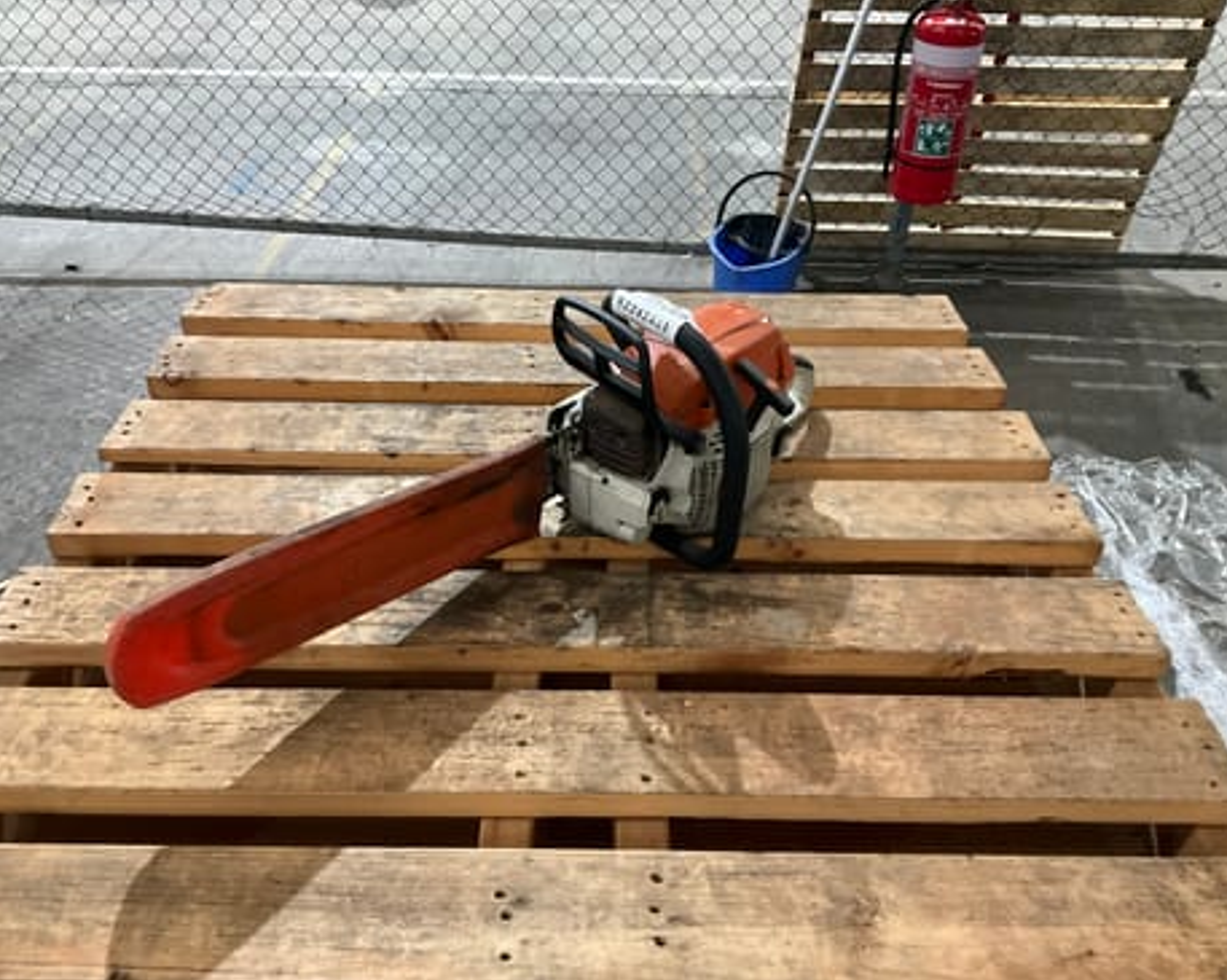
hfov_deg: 57.2
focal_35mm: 31
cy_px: 482
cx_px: 583
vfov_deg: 47.1
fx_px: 1125
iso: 320
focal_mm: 3
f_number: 1.8
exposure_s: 1/33
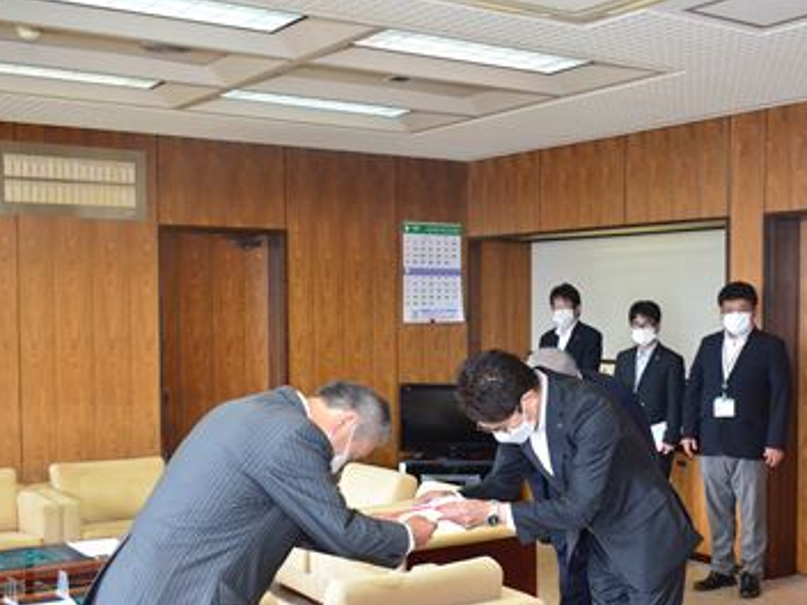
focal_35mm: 49
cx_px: 507
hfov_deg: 38.6
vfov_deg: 29.6
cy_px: 363
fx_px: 1142
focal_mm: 24
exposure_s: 1/250
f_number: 5
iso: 2500
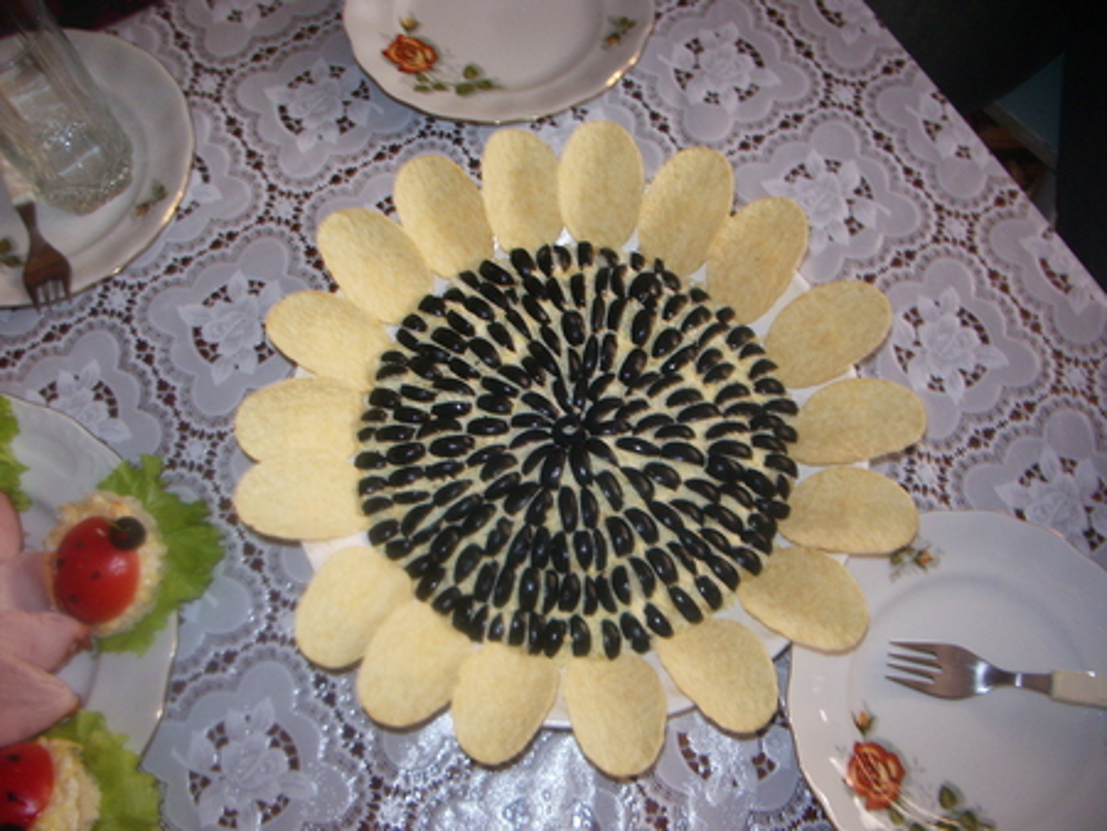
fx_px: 1120
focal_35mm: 35
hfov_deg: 52.6
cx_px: 554
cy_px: 416
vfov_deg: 40.7
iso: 160
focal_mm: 5.8
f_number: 2.6
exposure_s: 1/40
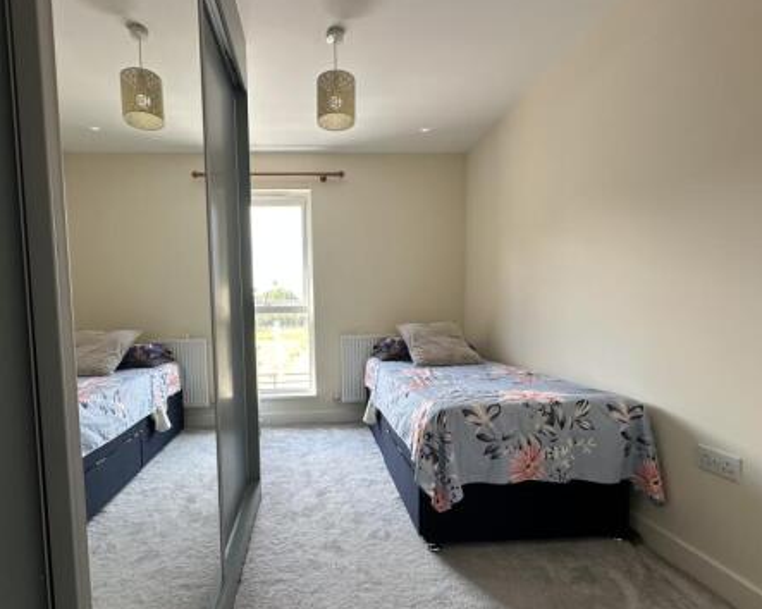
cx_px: 333
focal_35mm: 18
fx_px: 406
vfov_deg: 73.5
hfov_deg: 86.0
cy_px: 338
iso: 50
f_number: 2.2
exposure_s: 1/100
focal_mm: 2.22
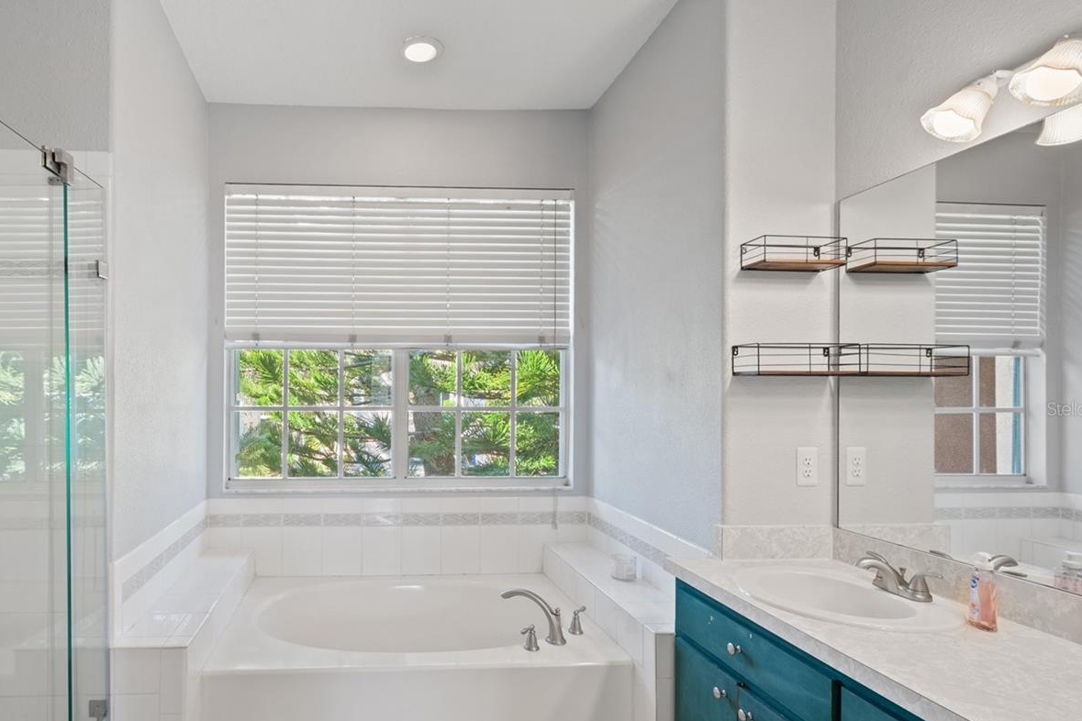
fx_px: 571
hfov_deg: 84.9
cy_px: 409
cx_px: 395
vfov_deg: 64.3
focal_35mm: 19
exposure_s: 1/1.67
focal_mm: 14
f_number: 9
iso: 250
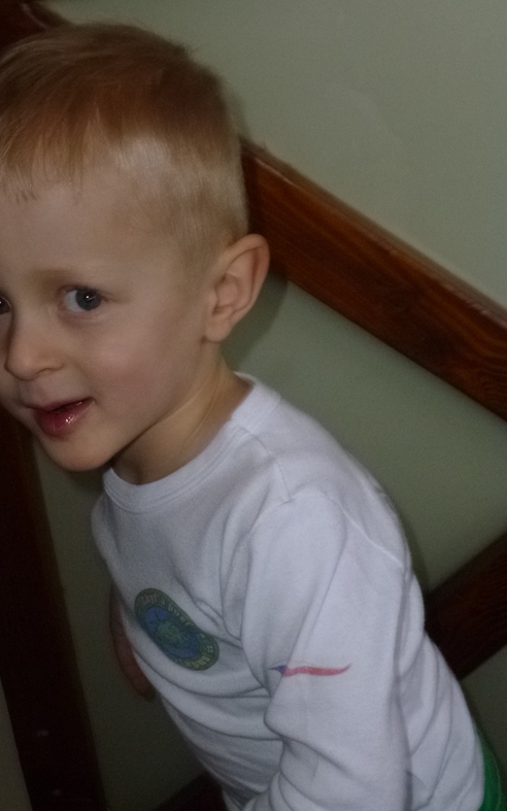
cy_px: 411
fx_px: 1238
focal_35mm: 56
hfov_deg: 23.1
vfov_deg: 36.3
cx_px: 202
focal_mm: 9.2
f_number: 4.1
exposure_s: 1/125
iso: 400
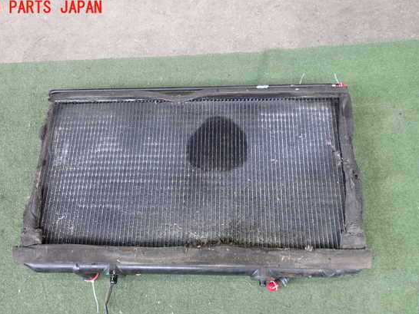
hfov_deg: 55.3
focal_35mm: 33
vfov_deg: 42.9
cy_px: 171
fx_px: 400
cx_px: 193
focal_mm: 5.4
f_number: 2.3
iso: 200
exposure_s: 1/40
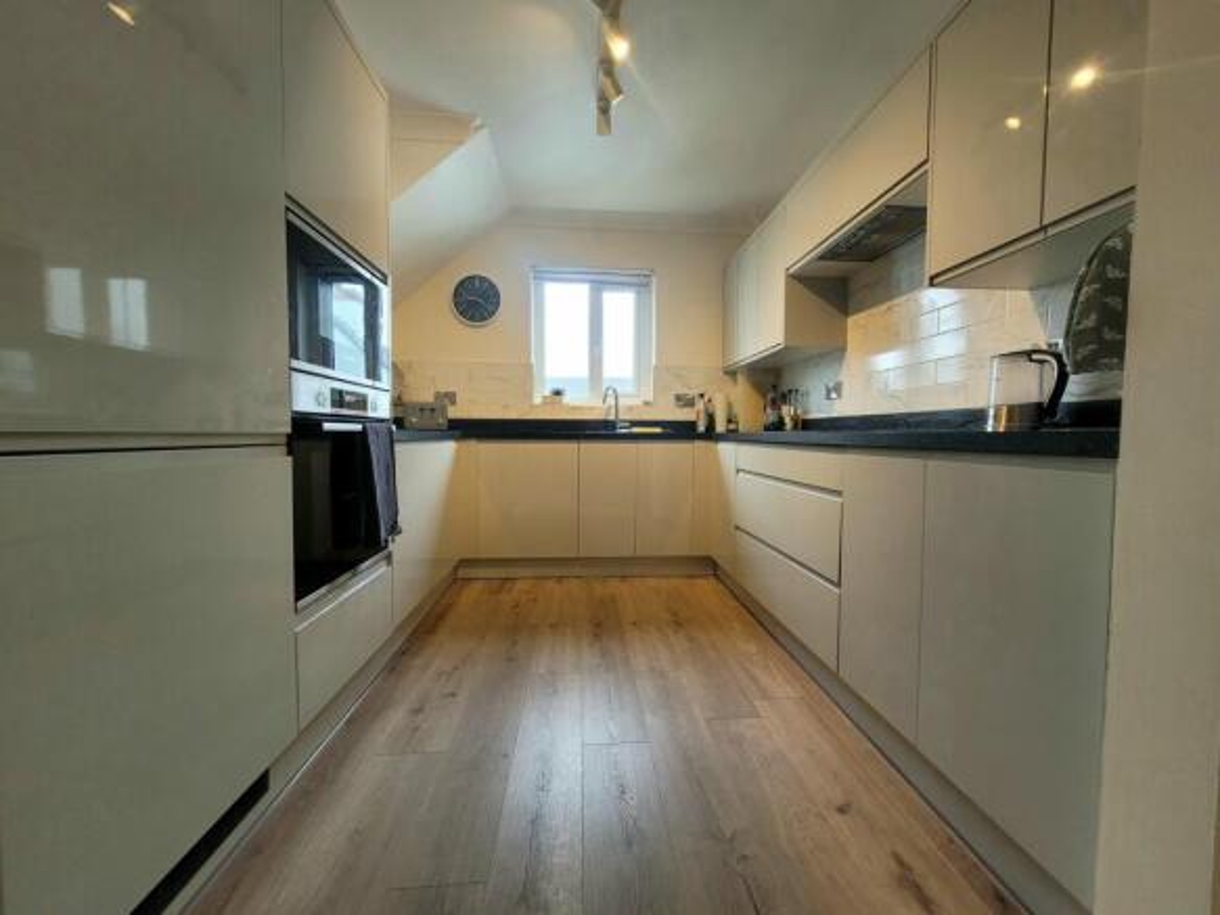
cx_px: 610
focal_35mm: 13
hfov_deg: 106.2
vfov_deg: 89.9
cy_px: 458
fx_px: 458
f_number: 2.2
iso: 160
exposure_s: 1/50
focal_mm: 1.74
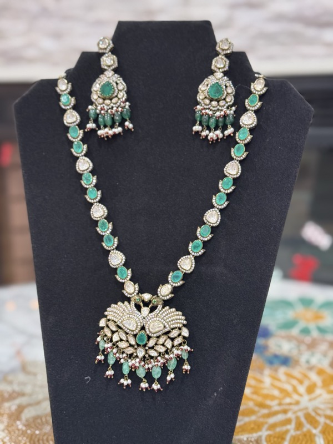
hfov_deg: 30.3
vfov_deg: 39.7
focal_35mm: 48
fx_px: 616
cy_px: 222
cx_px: 166
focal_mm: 6.76
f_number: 1.78
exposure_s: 1/30
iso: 500
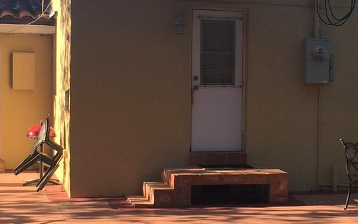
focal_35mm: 86
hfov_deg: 23.8
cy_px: 104
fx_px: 839
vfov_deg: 15.2
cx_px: 273
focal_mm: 4.15
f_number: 2.2
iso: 32
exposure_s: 1/791
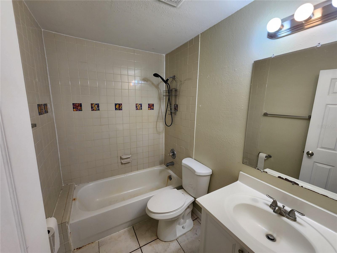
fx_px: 127
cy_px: 126
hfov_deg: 106.2
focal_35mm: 13
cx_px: 168
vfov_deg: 89.9
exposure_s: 1/60
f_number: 2.2
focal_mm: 2.2
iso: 250
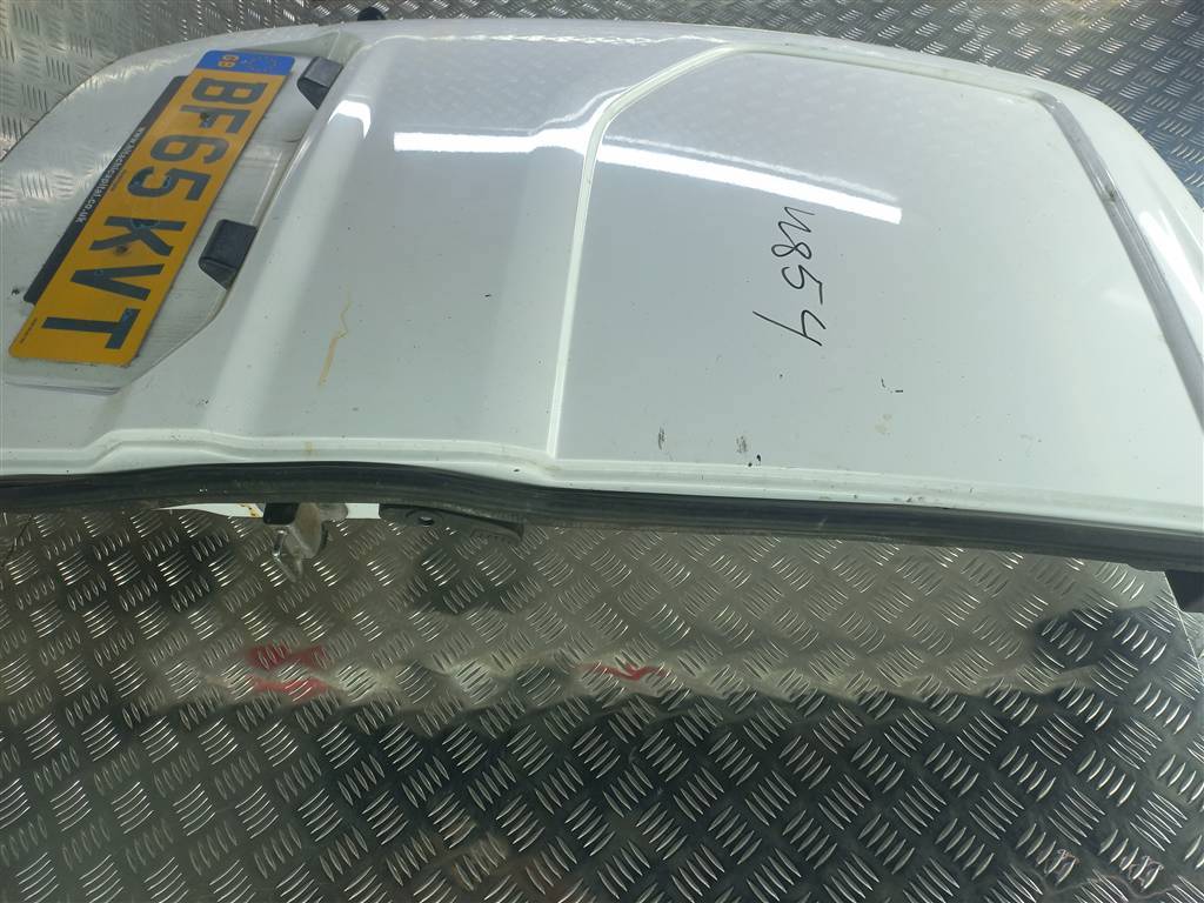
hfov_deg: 69.4
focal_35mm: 25
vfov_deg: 54.9
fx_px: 870
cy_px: 452
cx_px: 602
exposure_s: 1/50
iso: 40
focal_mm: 4.6
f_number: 1.8
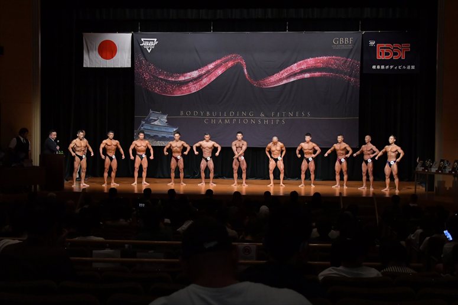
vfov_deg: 22.6
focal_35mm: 60
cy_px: 152
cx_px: 229
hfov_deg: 33.4
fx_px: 763
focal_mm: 40
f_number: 5.6
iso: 5000
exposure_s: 1/400
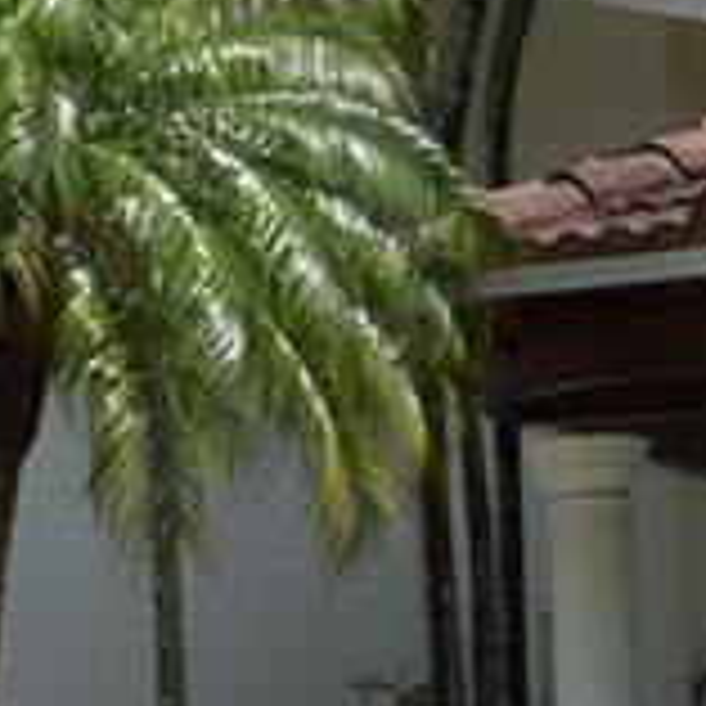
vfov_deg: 6.7
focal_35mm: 260
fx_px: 5999
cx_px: 522
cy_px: 490
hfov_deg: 6.7
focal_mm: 20
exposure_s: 1/400
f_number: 10
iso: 200
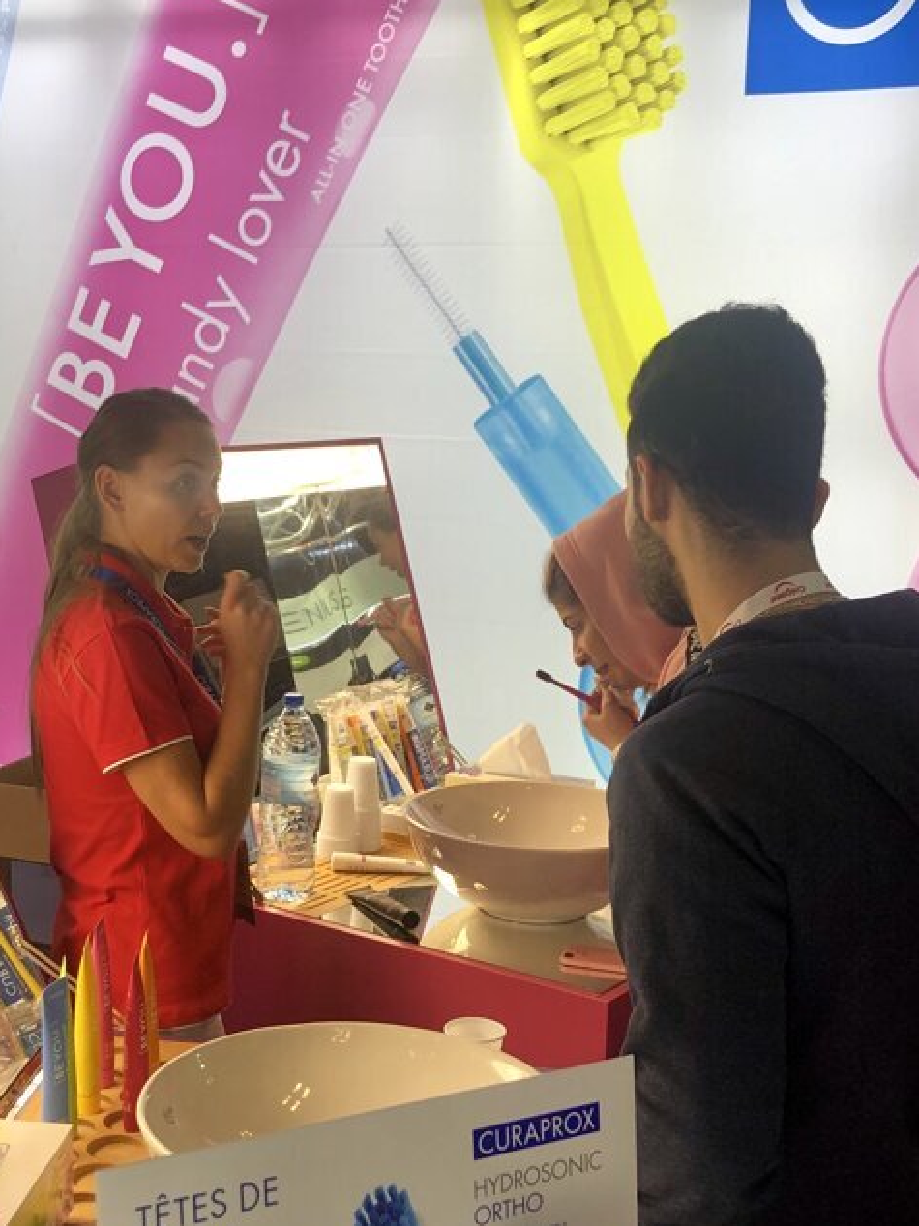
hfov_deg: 28.3
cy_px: 636
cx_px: 275
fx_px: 1807
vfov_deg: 37.5
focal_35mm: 51
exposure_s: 1/100
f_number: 1.8
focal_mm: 3.99
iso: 32
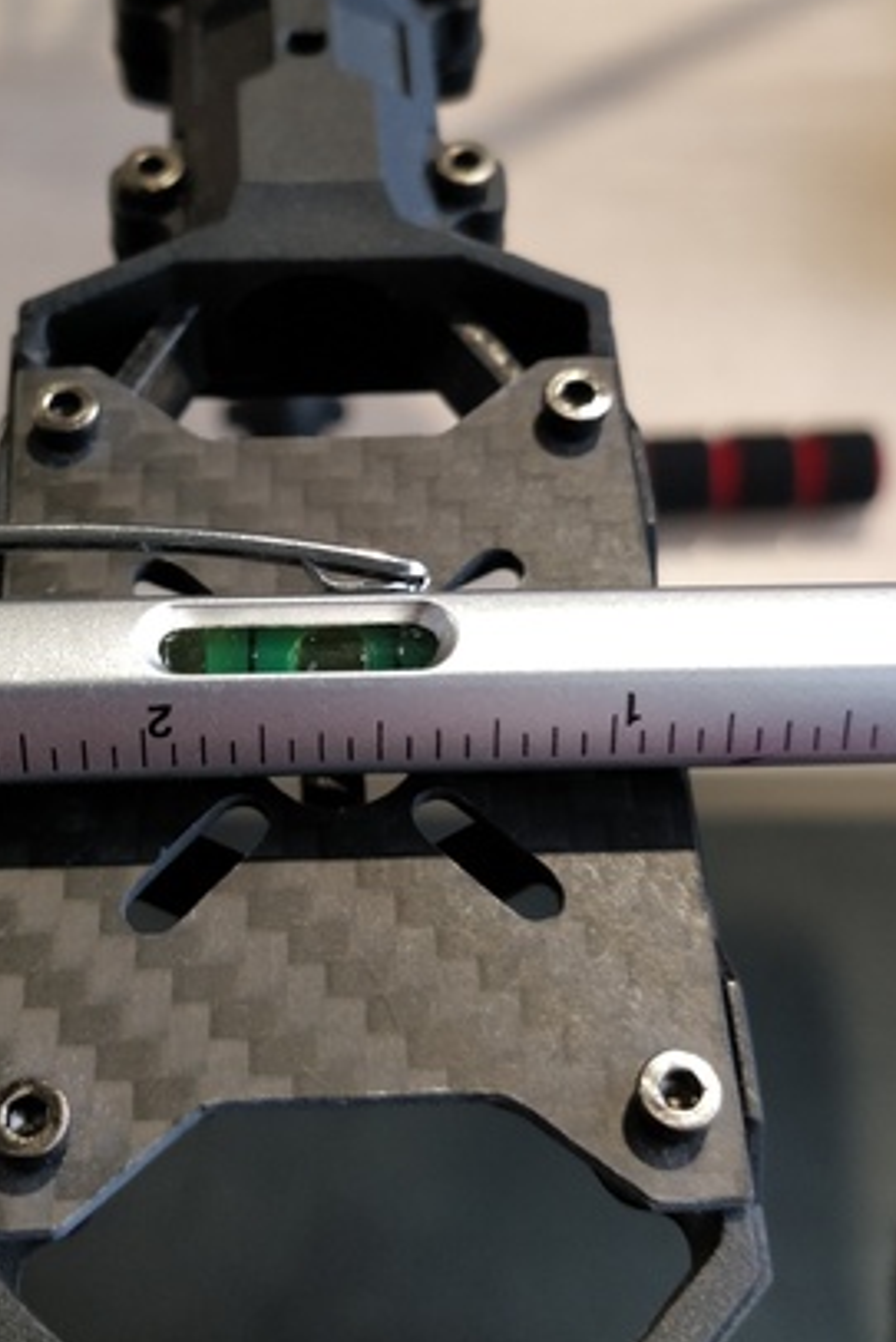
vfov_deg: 46.8
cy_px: 468
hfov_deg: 32.5
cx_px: 337
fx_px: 1529
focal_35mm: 41
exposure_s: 1/50
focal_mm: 4.1
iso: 250
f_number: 1.7
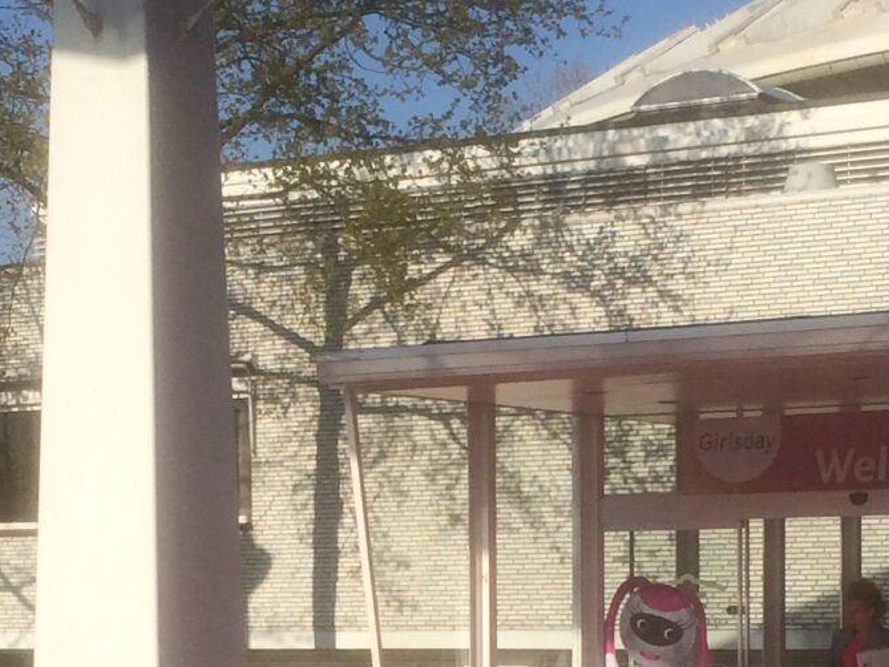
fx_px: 2851
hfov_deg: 17.7
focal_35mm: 111
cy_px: 663
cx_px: 335
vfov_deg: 13.2
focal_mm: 4.15
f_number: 2.2
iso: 32
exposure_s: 1/2564
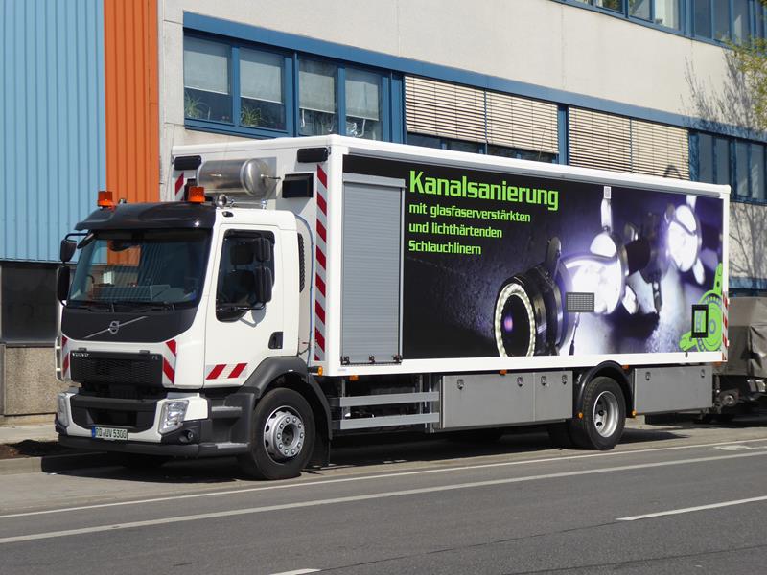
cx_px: 384
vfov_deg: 19.6
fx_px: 1662
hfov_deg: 26.0
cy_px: 288
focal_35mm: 75
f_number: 4.5
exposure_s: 1/1000
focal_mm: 12.5
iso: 100
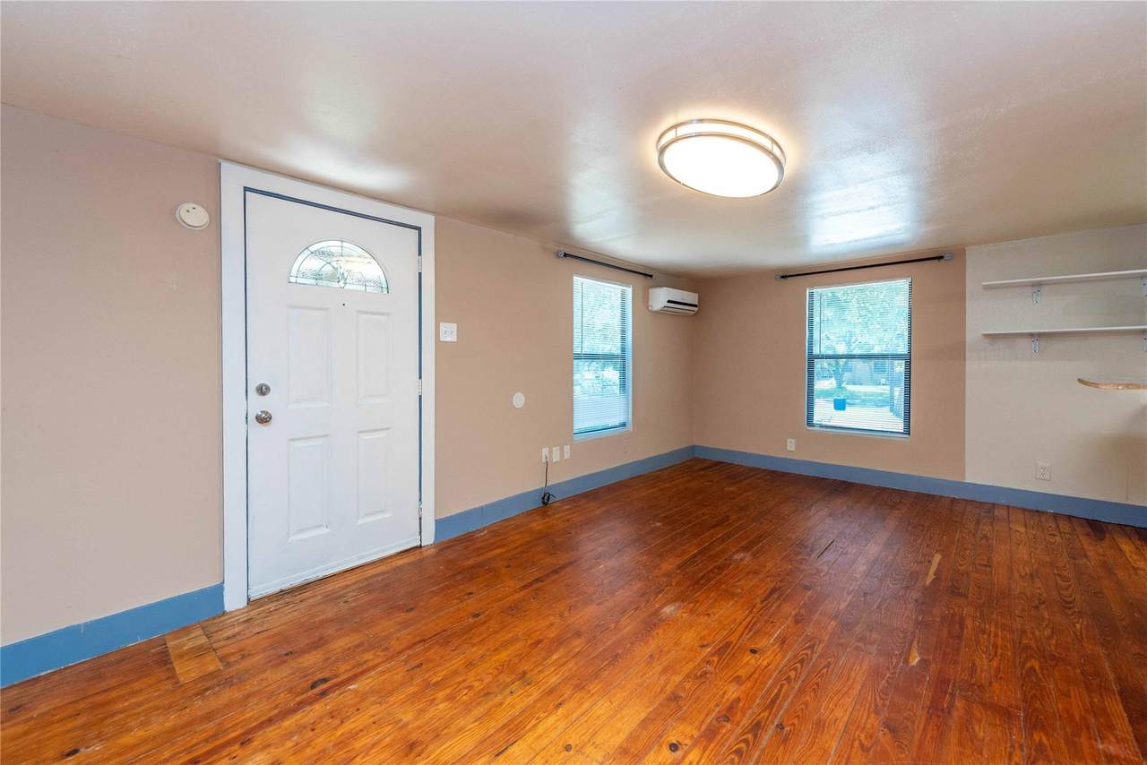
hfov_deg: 104.2
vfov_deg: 81.2
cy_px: 382
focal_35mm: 14
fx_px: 446
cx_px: 574
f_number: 5.6
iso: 640
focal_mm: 14
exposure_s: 1/125
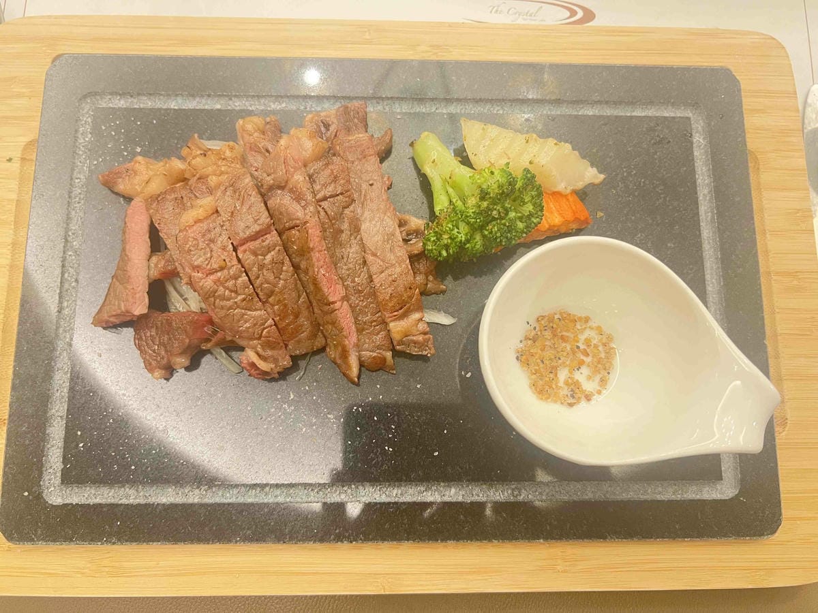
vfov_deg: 53.1
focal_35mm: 26
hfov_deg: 67.3
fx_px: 614
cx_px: 409
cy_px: 306
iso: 320
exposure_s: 1/60
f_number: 1.5
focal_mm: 5.7
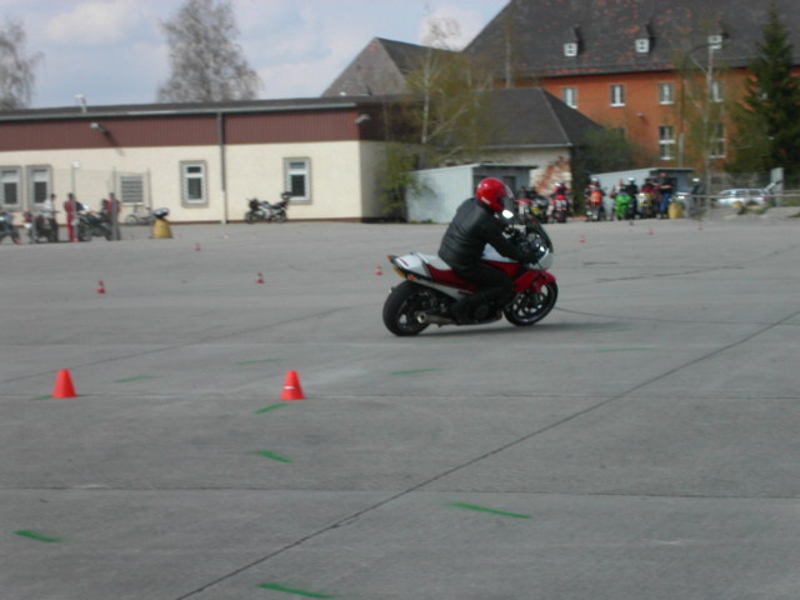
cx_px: 400
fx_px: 2635
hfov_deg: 17.3
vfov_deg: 13.0
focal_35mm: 114
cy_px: 300
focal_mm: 23.4
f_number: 8
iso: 100
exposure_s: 1/350
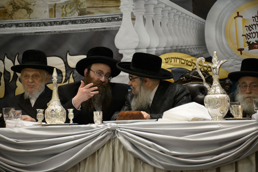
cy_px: 86
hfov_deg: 6.9
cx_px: 129
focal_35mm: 300
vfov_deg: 4.6
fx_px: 2150
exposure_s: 1/80
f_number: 5.6
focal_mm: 300
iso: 1250
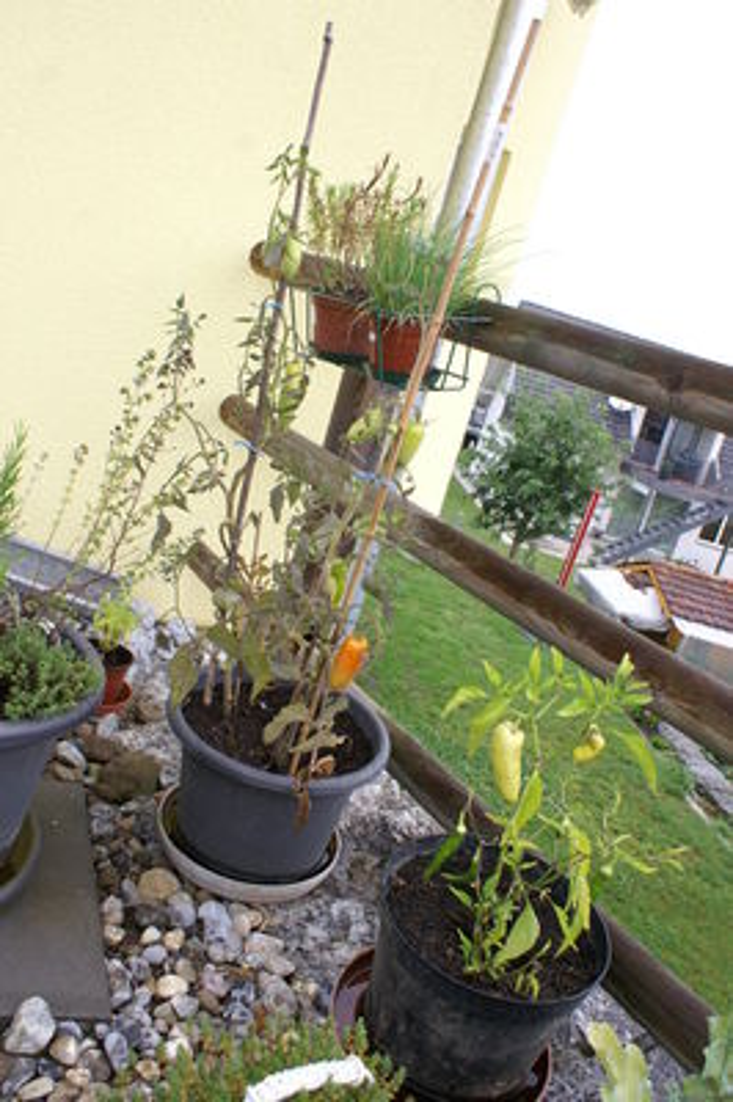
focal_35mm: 30
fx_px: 918
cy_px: 551
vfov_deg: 62.0
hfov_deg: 43.5
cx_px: 366
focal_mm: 20
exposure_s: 1/60
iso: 100
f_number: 8
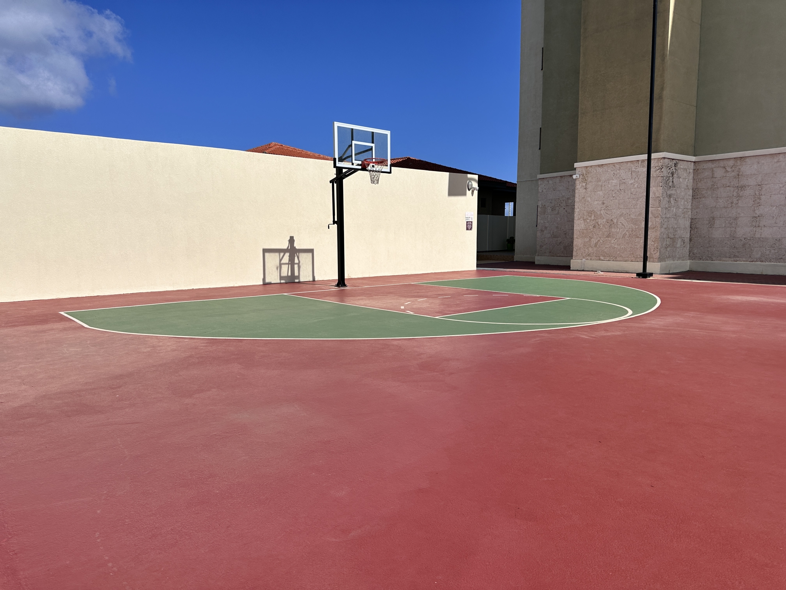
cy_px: 295
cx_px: 393
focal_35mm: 24
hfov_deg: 71.6
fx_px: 545
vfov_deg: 56.8
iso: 80
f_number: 1.78
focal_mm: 6.86
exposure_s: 1/10753
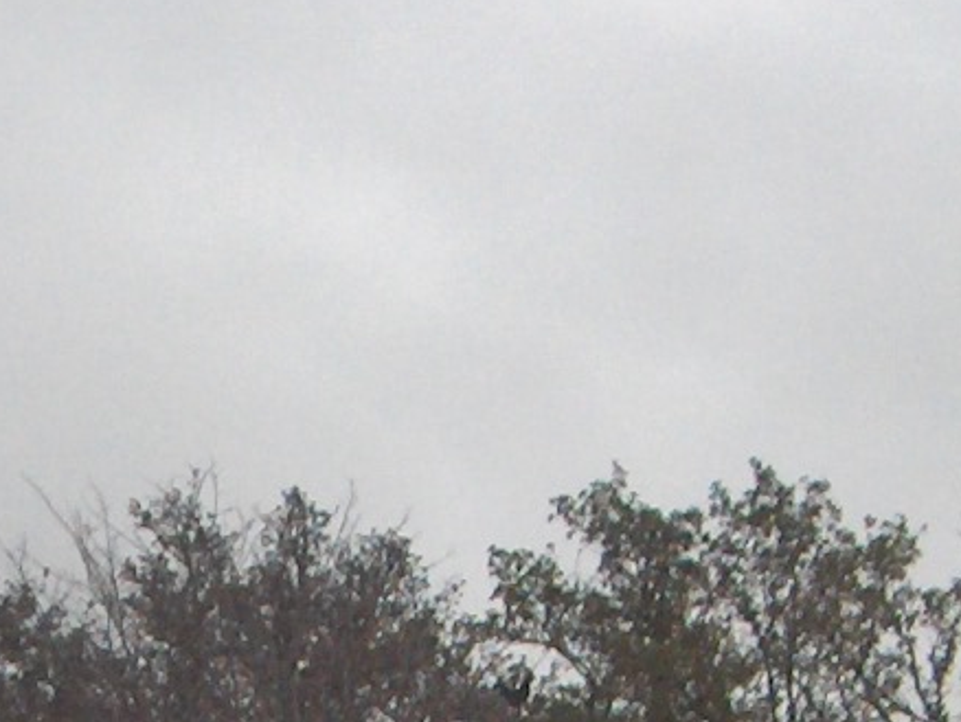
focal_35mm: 231
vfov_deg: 6.3
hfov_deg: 8.5
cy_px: 1321
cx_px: -81
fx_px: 6416
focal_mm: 8
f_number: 2.8
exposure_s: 1/87.2
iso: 200
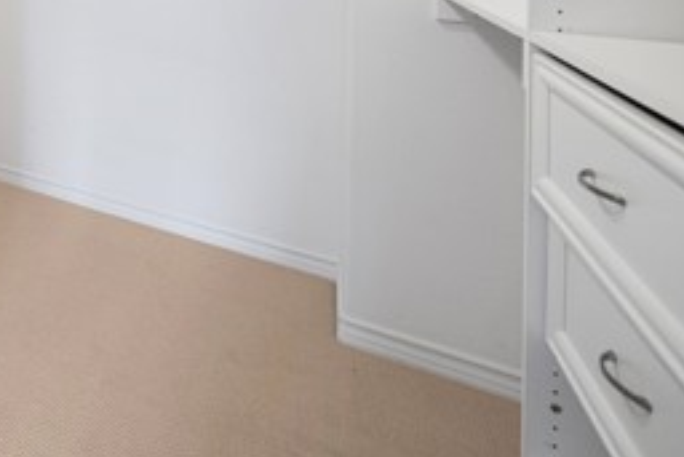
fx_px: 570
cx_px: -120
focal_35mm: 30
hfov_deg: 42.8
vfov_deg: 35.2
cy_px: -82
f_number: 4
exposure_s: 1/15
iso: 1250
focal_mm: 12
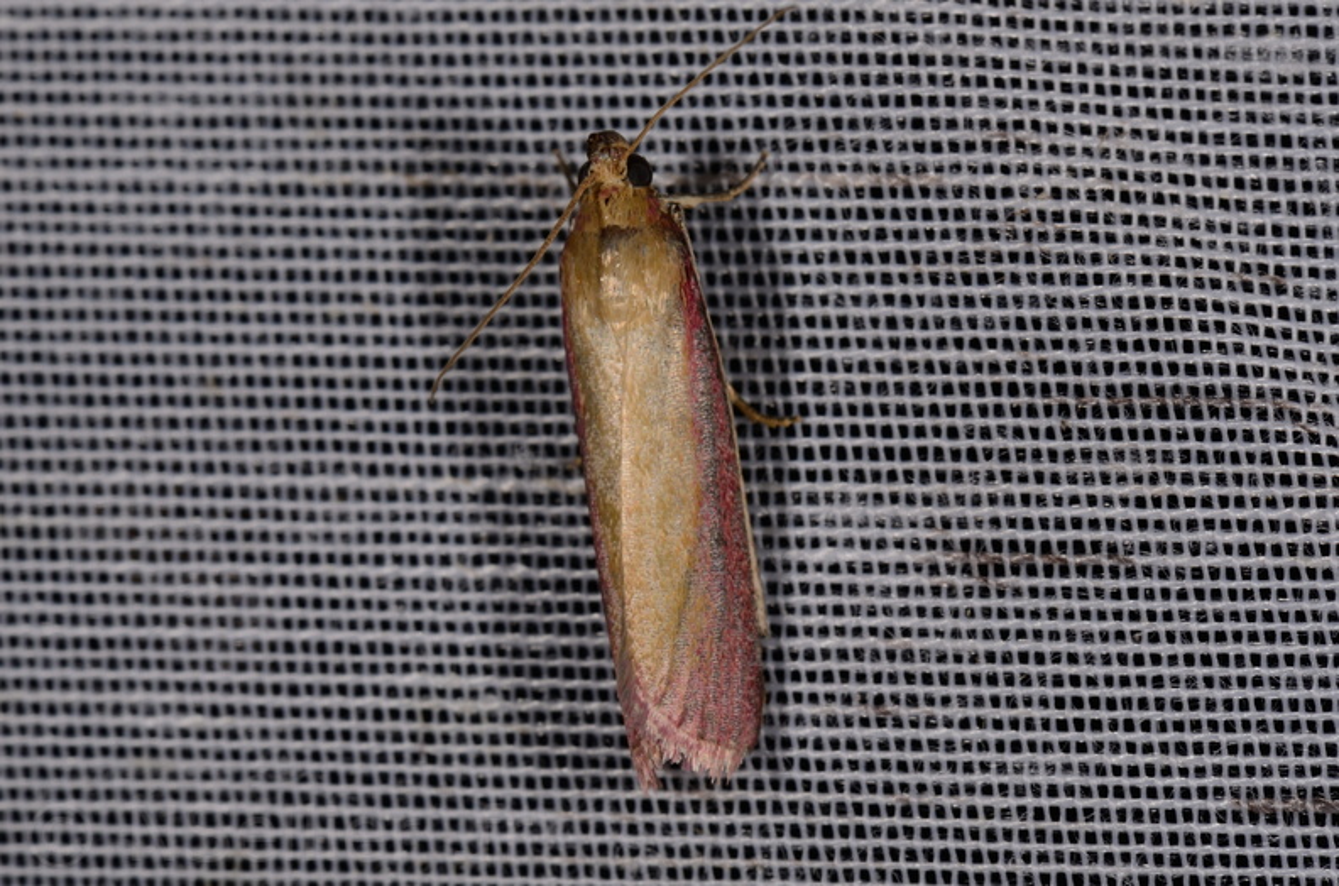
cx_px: 670
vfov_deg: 10.7
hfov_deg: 16.1
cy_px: 443
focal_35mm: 128
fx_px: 4731
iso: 100
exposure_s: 1/60
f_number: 25
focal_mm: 85
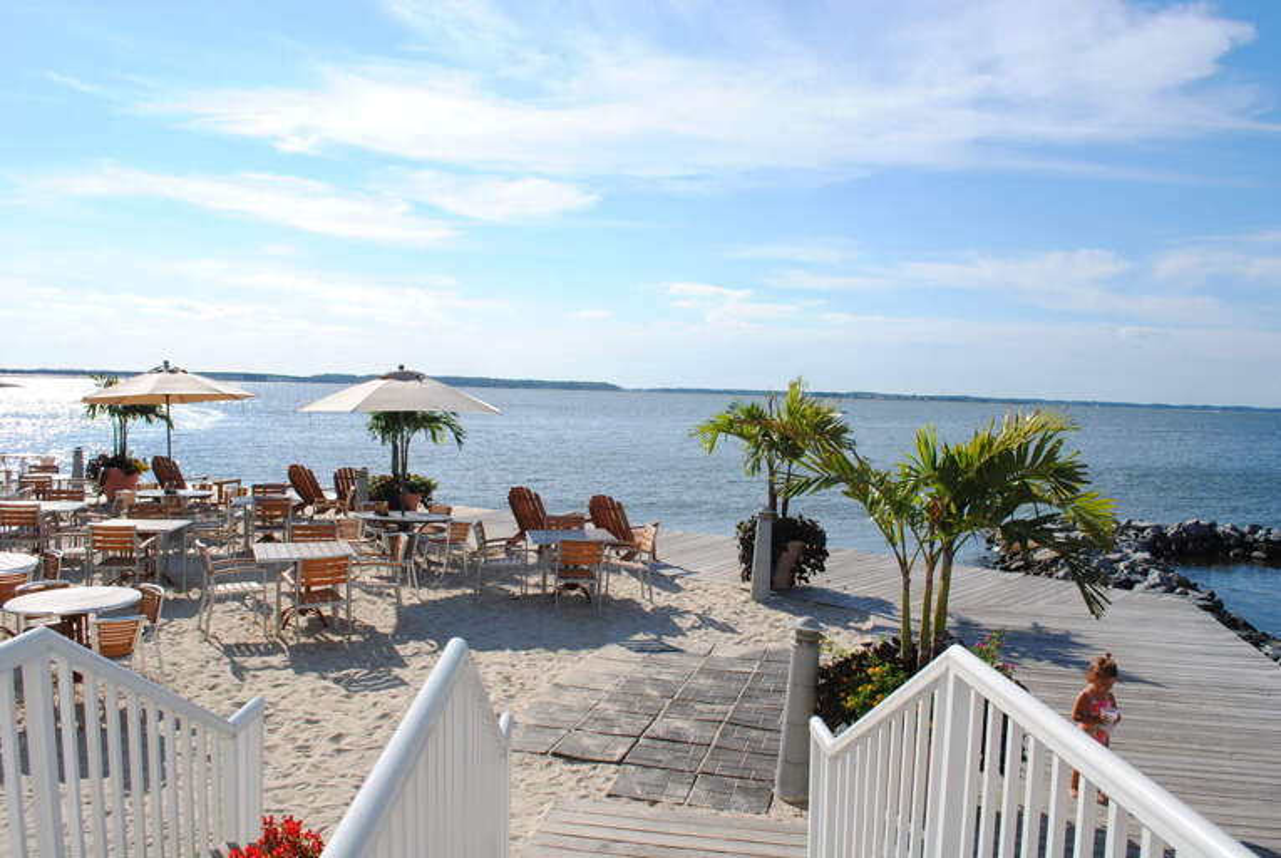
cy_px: 429
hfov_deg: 67.3
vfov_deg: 48.0
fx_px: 962
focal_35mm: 27
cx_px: 640
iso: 100
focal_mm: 18
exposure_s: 1/320
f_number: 9
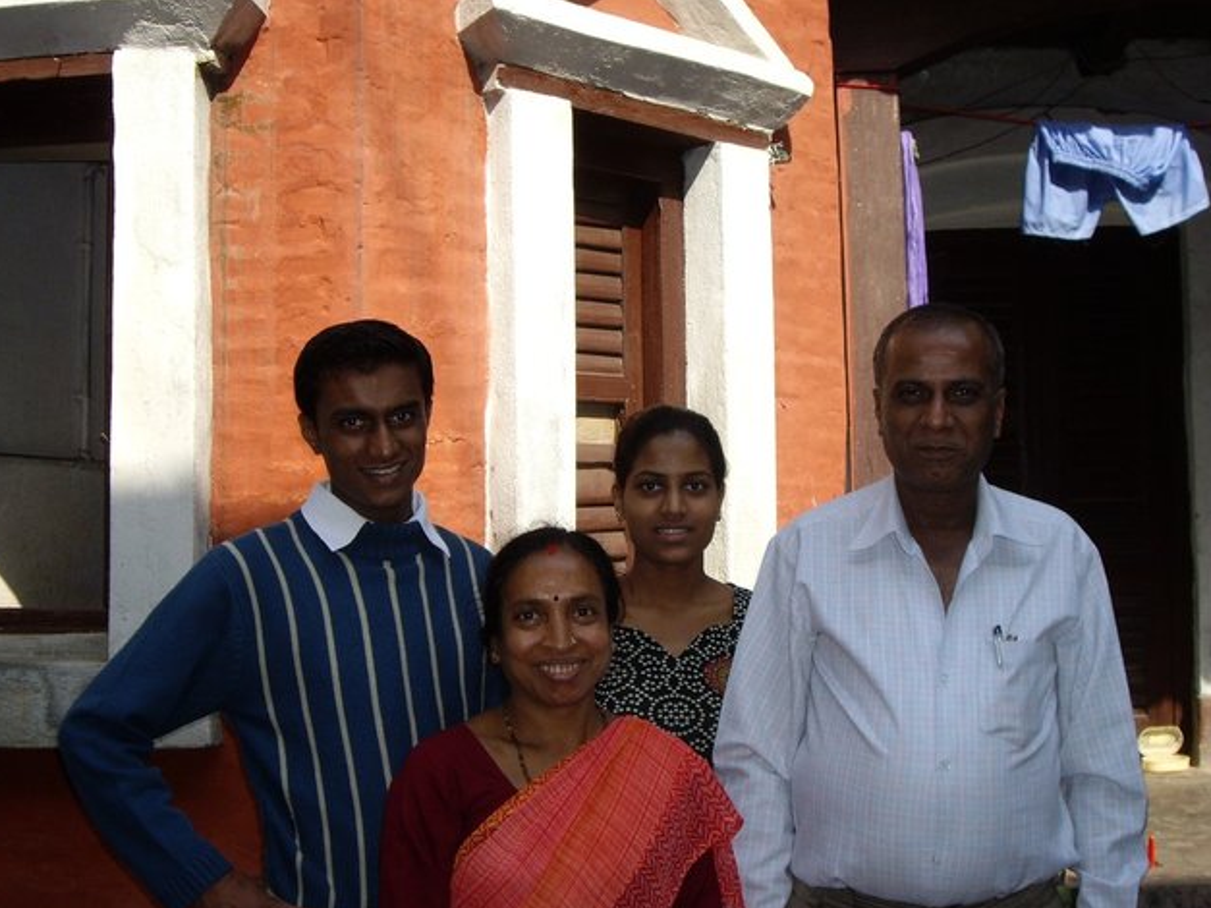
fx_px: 1679
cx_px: 595
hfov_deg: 39.7
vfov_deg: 30.3
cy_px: 460
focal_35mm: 48
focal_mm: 7.6
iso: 100
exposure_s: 1/320
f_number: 4.8
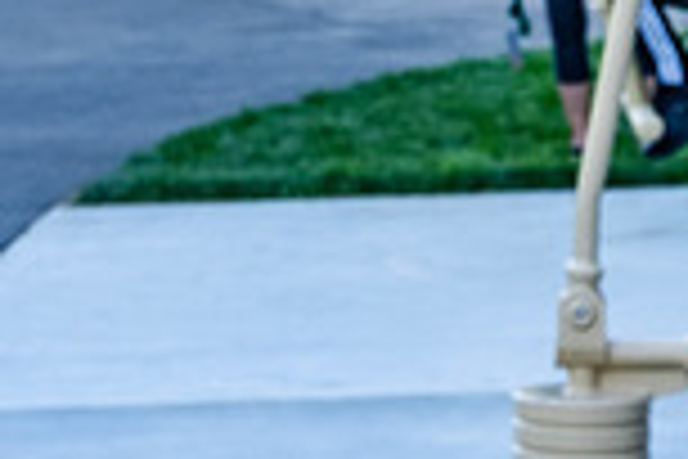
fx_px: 3000
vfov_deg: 8.7
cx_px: 1061
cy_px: 488
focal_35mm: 157
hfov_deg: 12.4
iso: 125
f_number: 4
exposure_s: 1/160
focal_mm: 27
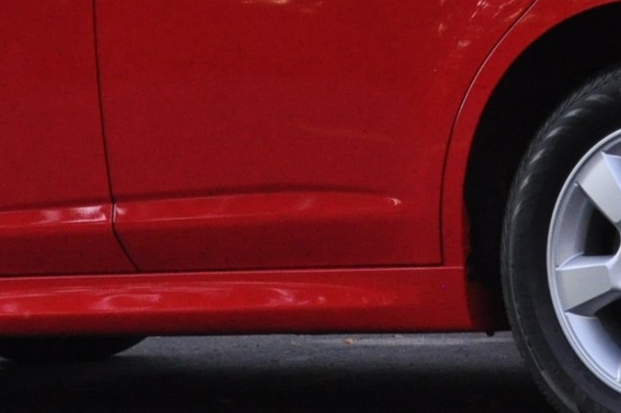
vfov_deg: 6.1
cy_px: -37
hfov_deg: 9.1
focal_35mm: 225
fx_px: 3878
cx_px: 409
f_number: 5
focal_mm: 38
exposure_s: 1/30
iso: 1100
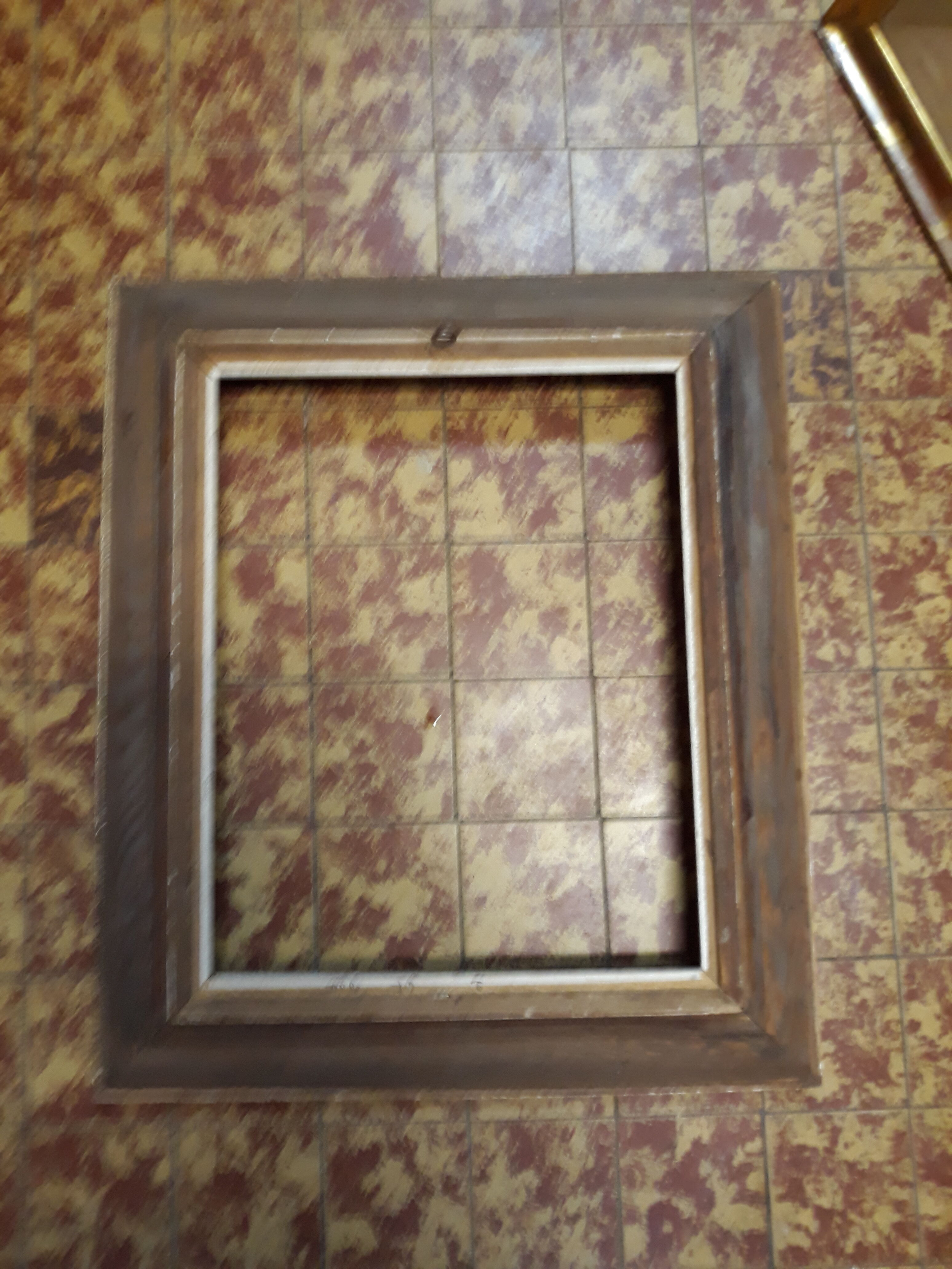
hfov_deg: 51.4
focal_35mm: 27
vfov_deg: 65.3
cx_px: 476
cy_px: 634
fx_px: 990
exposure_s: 1/25
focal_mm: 3.71
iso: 200
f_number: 1.7
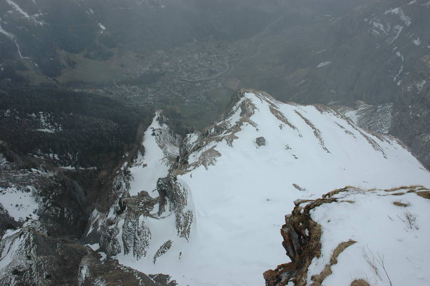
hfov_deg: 67.4
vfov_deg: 47.9
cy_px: 143
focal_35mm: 27
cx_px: 215
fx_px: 322
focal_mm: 18
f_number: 11
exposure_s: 1/500
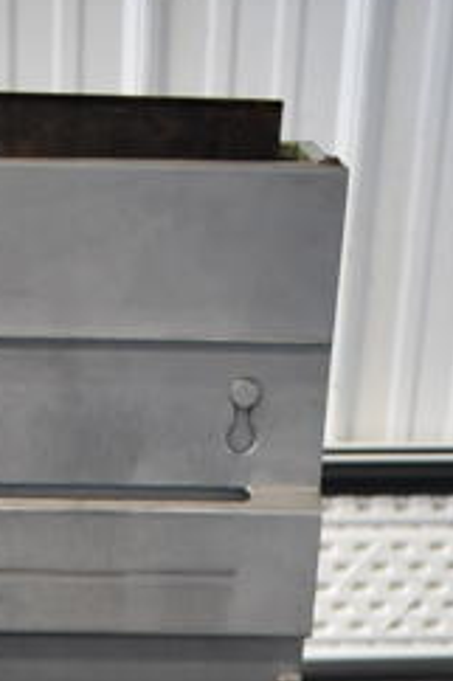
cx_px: 28
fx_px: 1928
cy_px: 1155
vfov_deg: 17.1
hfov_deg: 13.3
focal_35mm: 102
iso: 900
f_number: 3.5
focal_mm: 18
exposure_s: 1/30
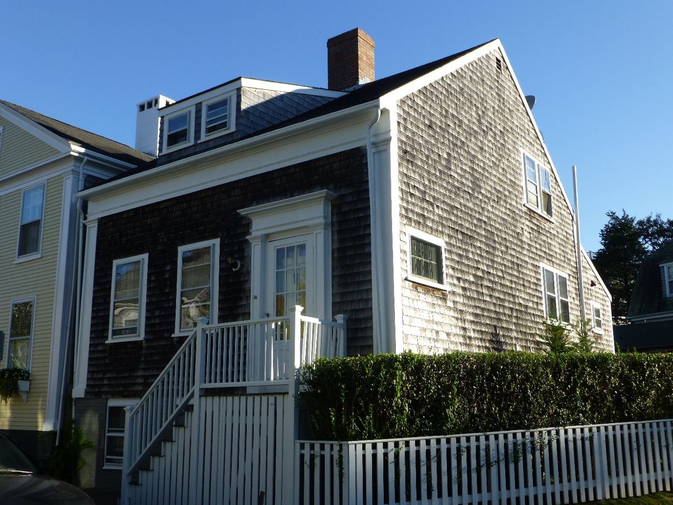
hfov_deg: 54.0
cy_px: 252
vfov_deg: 41.8
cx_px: 336
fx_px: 661
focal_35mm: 34
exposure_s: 1/640
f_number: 3.7
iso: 100
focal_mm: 6.1
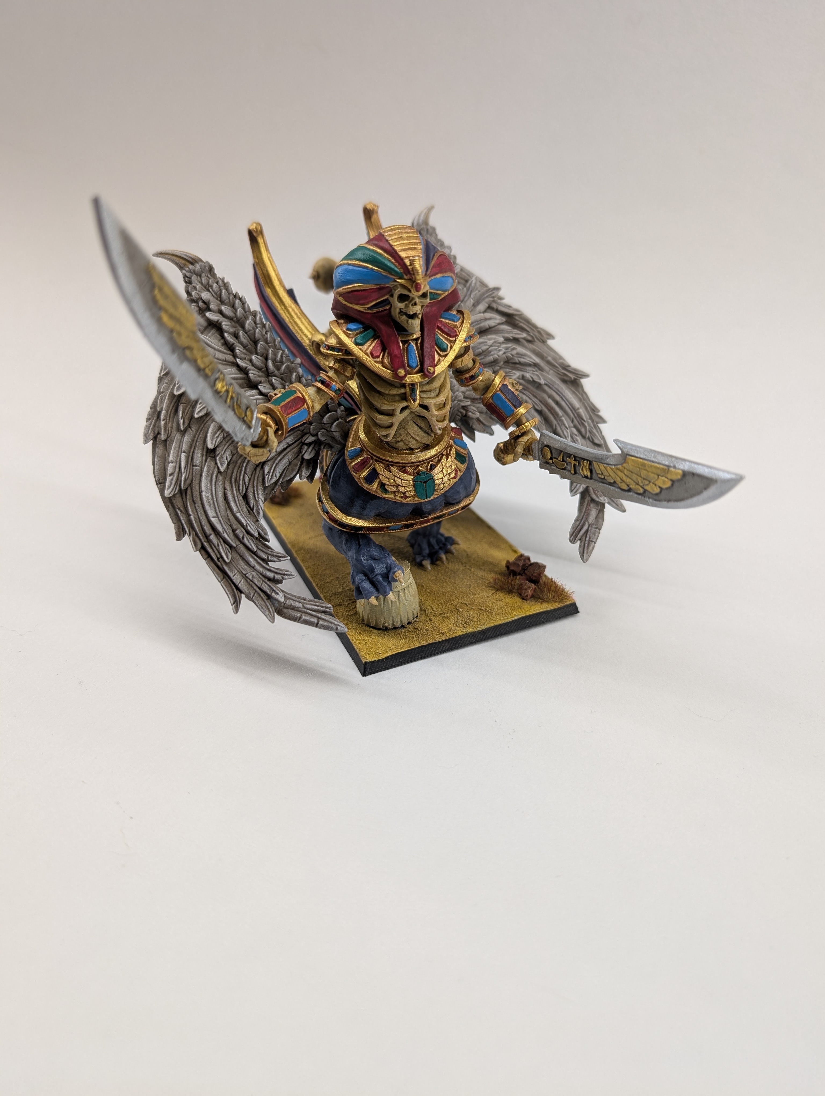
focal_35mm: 24
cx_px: 412
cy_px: 548
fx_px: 761
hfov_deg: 56.9
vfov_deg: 71.5
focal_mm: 6.9
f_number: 1.68
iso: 20
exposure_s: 1/32.1
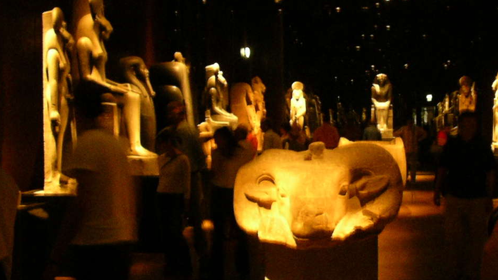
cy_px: 111
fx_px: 924
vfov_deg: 17.2
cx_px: 340
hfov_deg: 29.9
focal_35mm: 70
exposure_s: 1/4
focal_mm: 5.8
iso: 200
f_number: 2.9
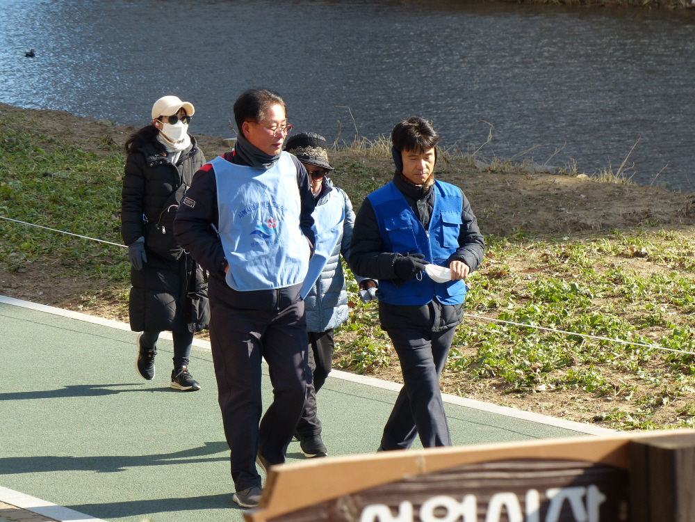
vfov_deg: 6.7
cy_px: 261
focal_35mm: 221
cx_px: 348
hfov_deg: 9.0
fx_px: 4437
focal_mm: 39.8
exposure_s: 1/400
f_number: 4
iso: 100
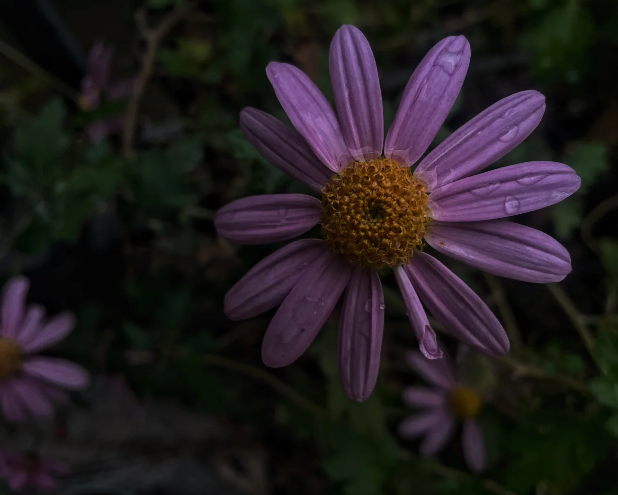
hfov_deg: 62.1
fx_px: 512
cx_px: 332
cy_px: 241
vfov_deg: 51.5
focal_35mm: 28
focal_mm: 4.2
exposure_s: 1/121
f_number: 1.6
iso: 64
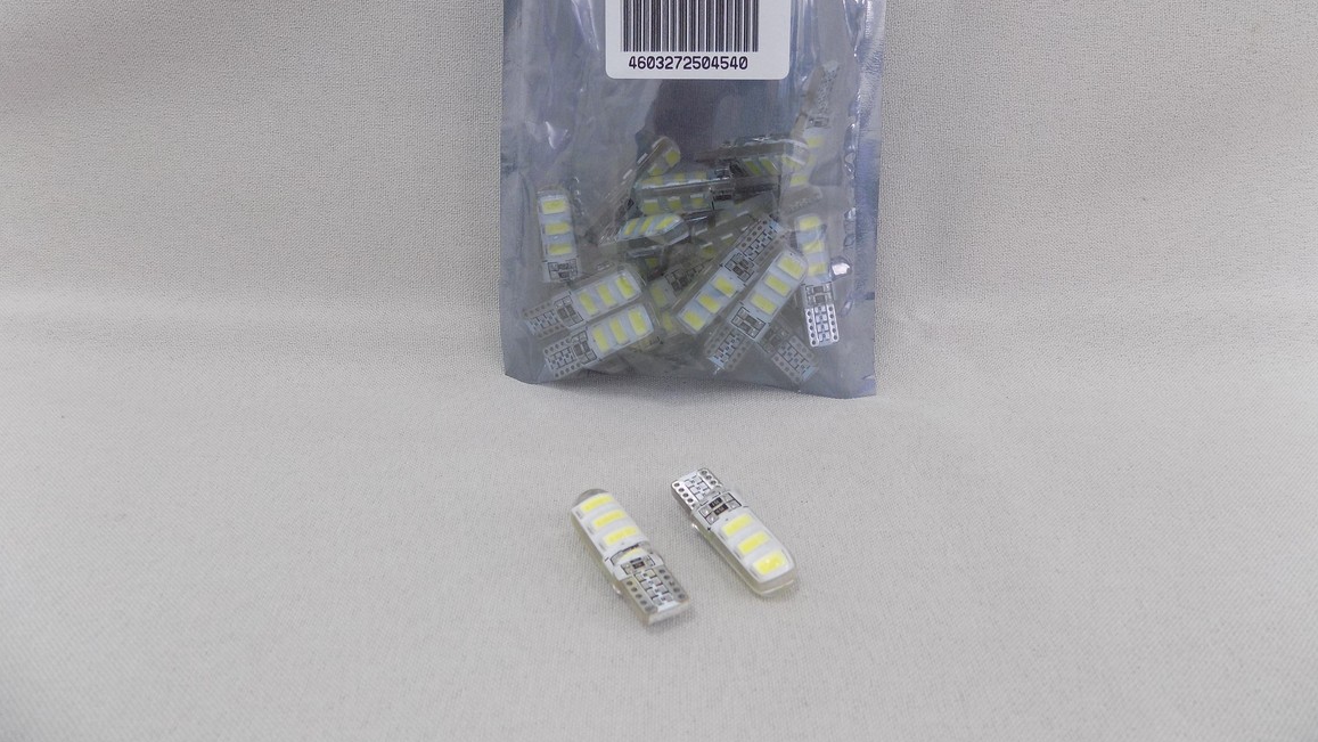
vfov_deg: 43.8
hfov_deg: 71.9
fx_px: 909
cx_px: 663
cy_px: 255
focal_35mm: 26
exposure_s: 1/30
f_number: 3.1
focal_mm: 4
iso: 140
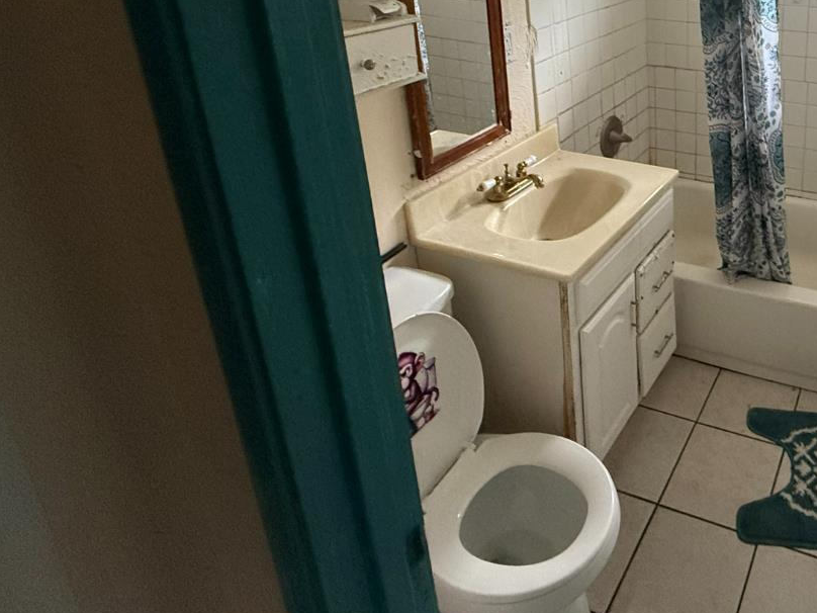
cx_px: 739
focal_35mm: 26
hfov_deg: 57.5
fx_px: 614
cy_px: 79
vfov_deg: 48.4
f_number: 2.2
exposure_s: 1/120
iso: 640
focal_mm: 2.22
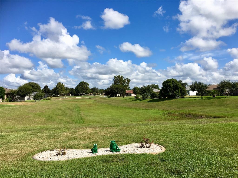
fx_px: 199
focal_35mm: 29
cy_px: 89
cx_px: 119
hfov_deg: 61.7
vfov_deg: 48.2
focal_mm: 4.15
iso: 25
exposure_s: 1/2404
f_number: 2.2
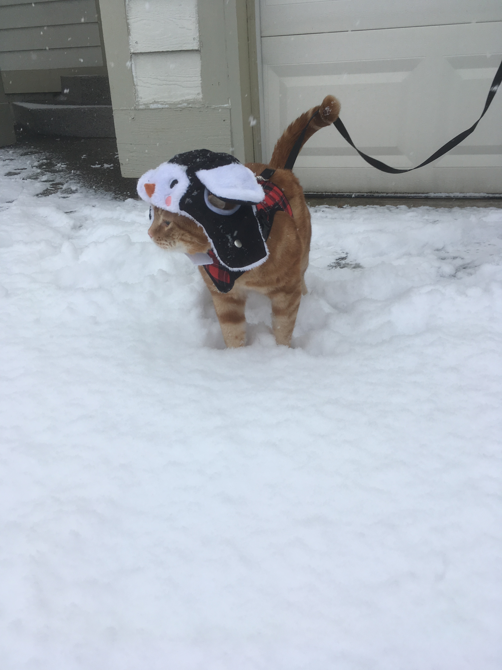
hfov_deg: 48.2
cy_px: 335
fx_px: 561
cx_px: 251
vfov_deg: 61.7
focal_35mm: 29
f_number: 2.2
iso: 25
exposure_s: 1/278
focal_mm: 4.15
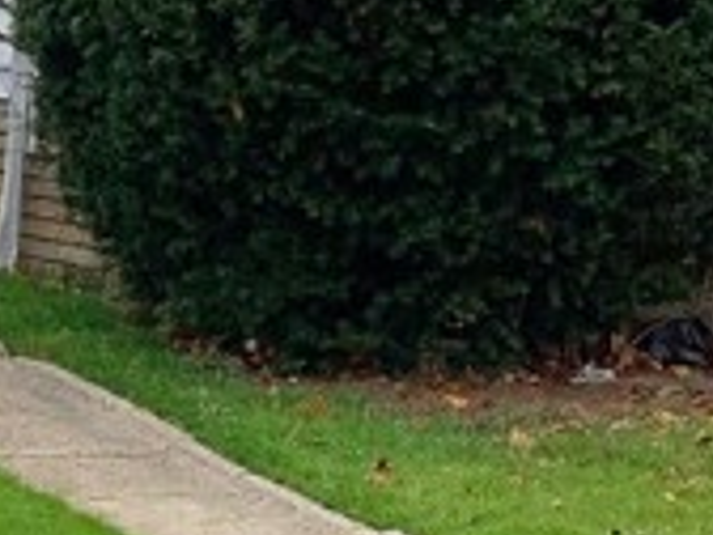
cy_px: -858
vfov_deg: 5.9
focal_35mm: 238
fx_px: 4902
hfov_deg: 8.3
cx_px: 802
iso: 16
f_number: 2.4
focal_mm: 6
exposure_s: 1/452
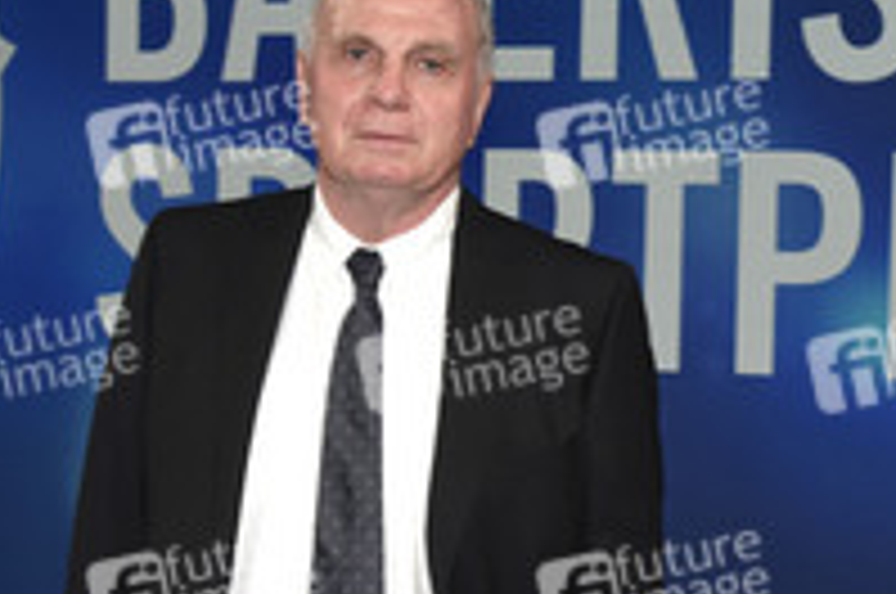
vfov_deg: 17.5
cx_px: 534
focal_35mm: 77
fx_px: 1913
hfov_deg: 26.3
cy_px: 472
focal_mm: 34
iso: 800
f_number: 6.3
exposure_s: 1/100
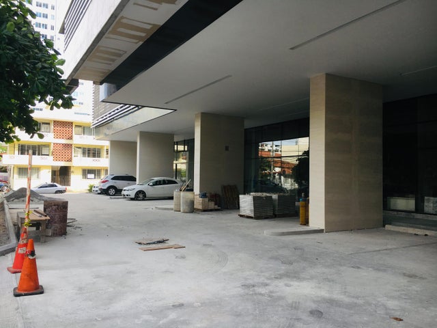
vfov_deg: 48.2
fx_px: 366
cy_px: 164
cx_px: 218
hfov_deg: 61.7
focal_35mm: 29
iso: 25
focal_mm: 4.15
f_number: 2.2
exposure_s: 1/237
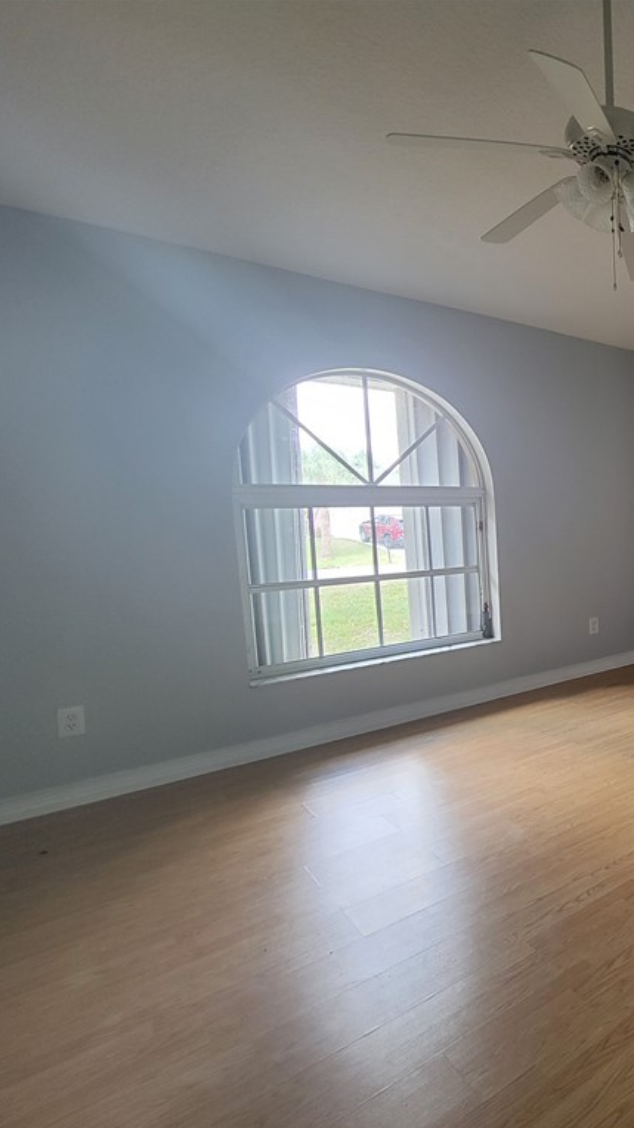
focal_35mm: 19
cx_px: 739
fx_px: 568
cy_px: 565
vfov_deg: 89.6
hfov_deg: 42.0
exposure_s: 1/59
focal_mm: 2.2
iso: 200
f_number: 2.2
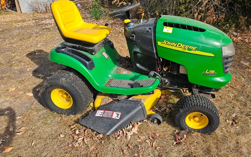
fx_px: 171
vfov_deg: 49.1
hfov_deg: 72.5
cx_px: 123
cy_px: 65
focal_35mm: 25
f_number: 1.8
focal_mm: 5.4
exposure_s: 1/2000
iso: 40
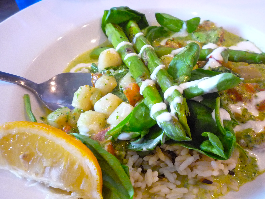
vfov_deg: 36.8
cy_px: 111
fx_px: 299
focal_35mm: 39
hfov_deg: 47.7
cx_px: 154
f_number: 3.3
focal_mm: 5.2
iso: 400
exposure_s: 1/10
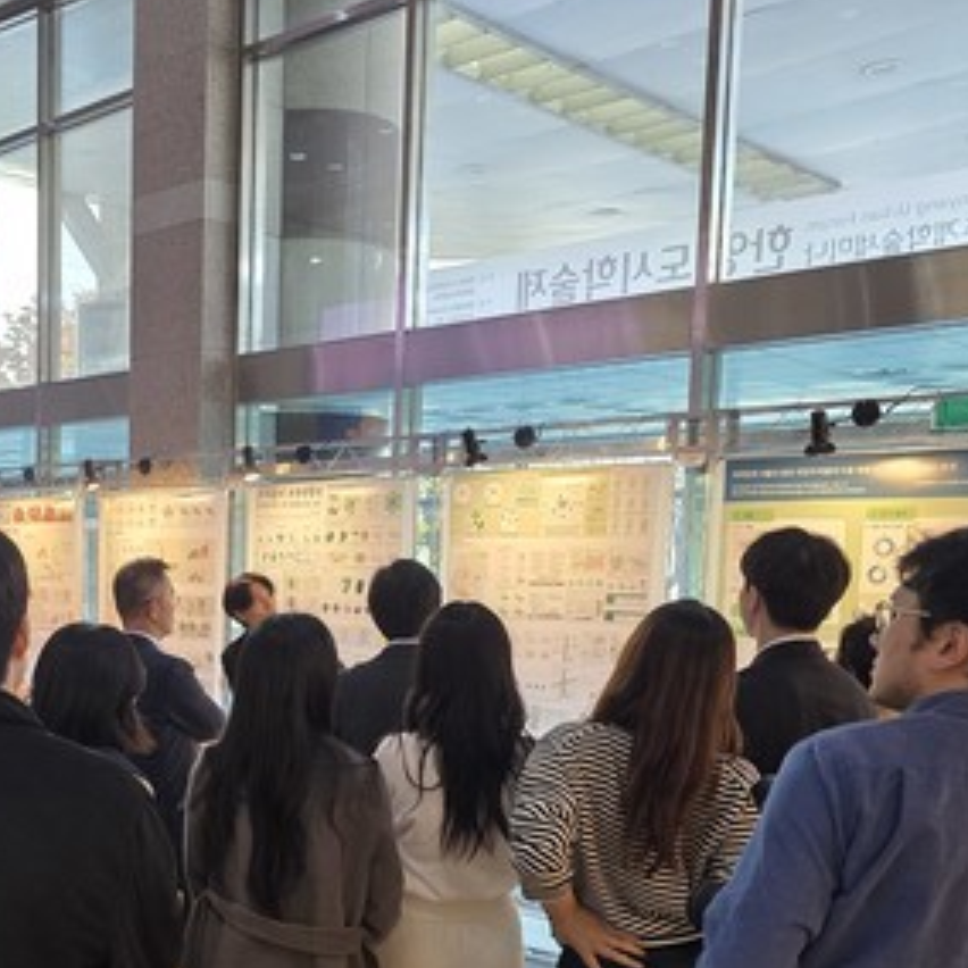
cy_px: 712
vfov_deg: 38.3
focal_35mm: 43
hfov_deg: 37.4
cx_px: 157
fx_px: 1360
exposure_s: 1/120
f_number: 1.7
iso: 250
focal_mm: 6.3
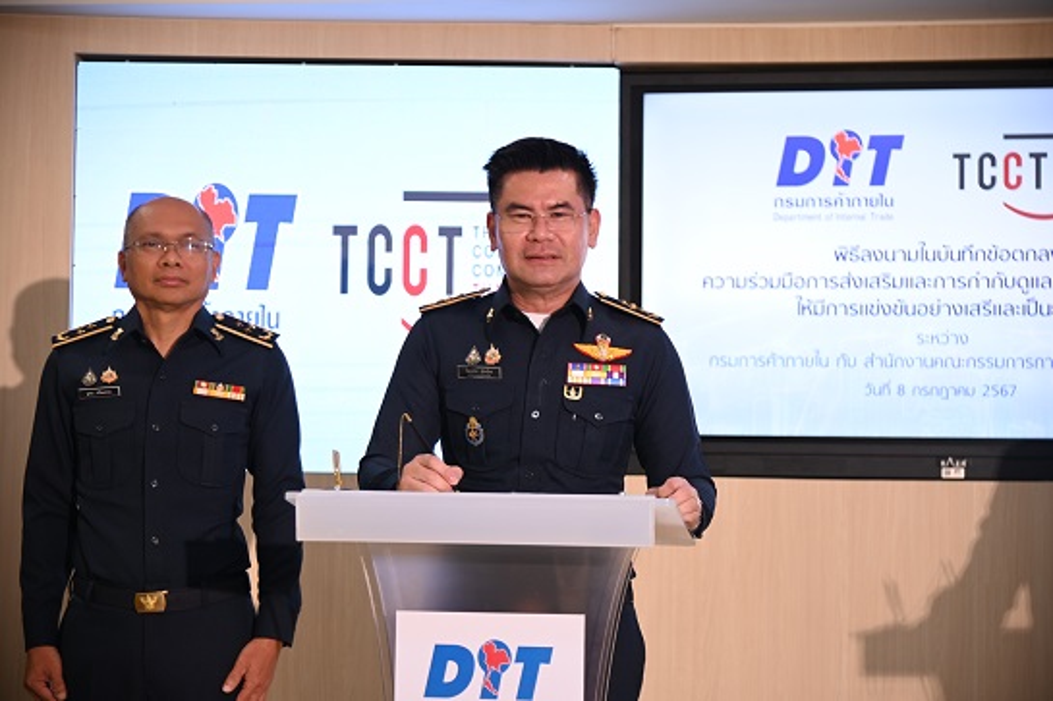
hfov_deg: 26.0
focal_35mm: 78
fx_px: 2281
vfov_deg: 17.5
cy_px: 350
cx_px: 526
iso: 720
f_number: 4
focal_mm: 78
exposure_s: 1/80
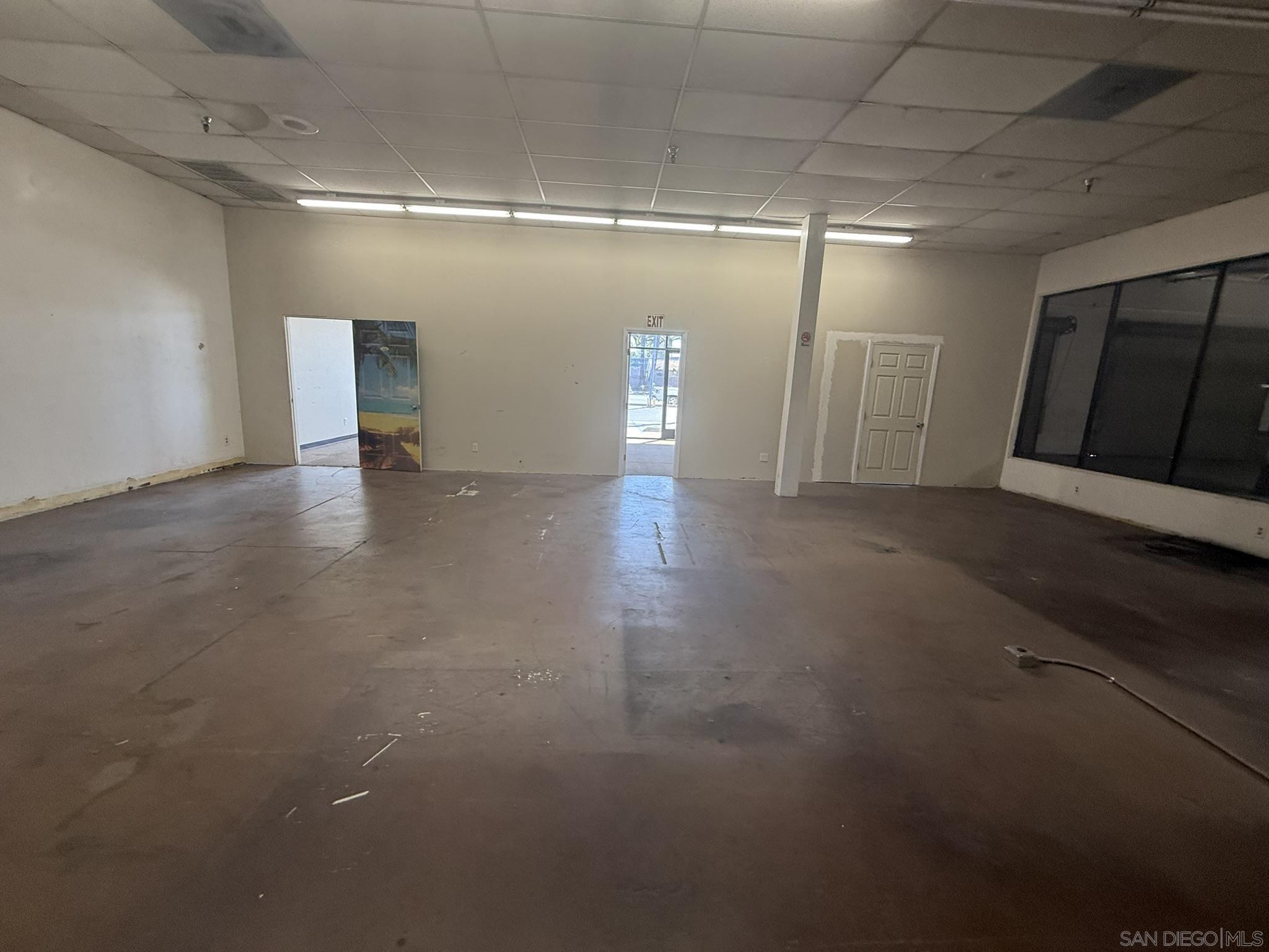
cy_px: 476
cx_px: 634
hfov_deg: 102.1
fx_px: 513
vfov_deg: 85.7
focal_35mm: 14
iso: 200
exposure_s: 1/120
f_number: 2.2
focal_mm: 2.22
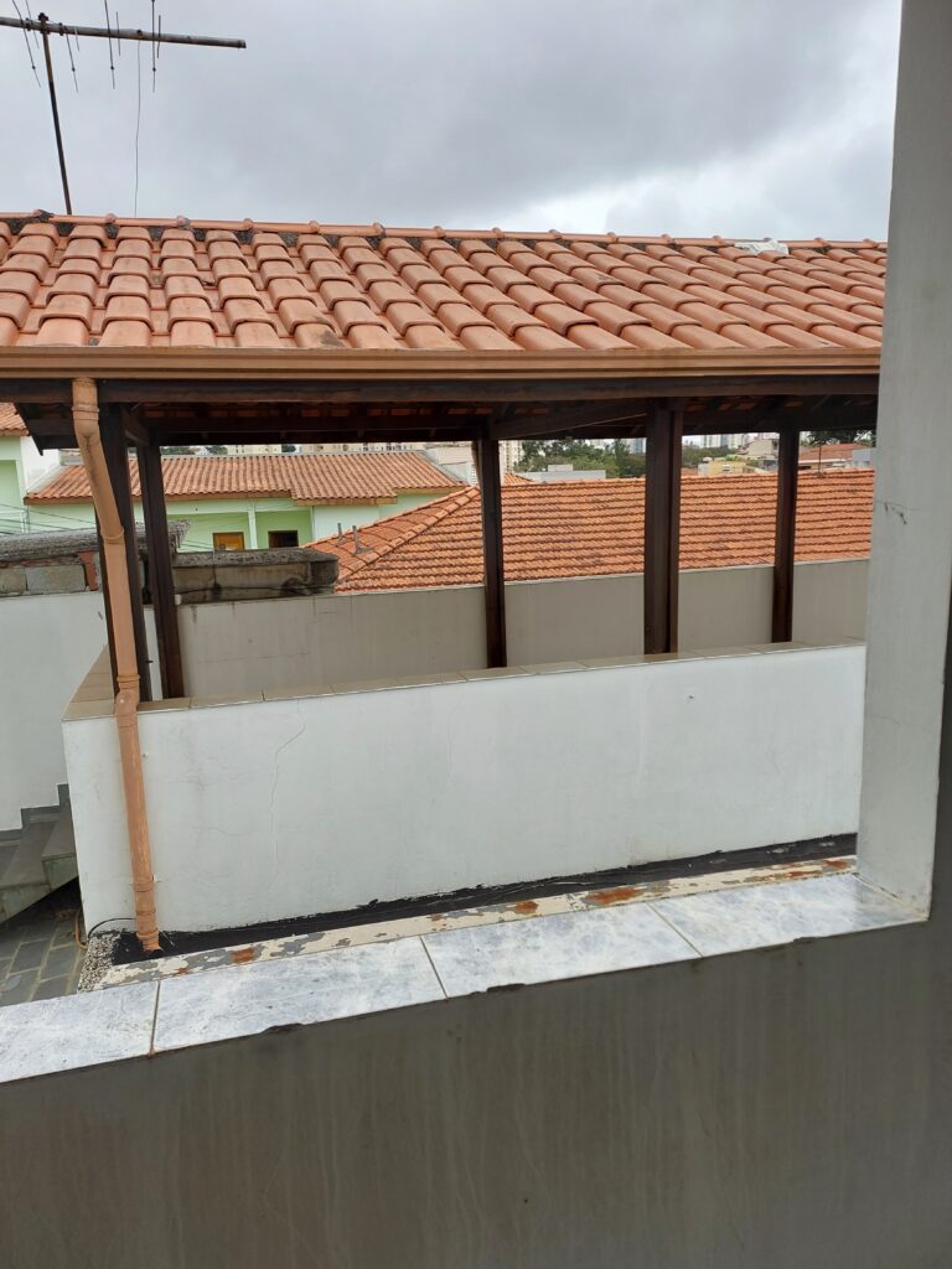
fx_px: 1027
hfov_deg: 49.7
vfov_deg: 63.4
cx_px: 476
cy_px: 634
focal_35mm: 28
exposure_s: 1/208
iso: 20
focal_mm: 5.32
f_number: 1.8
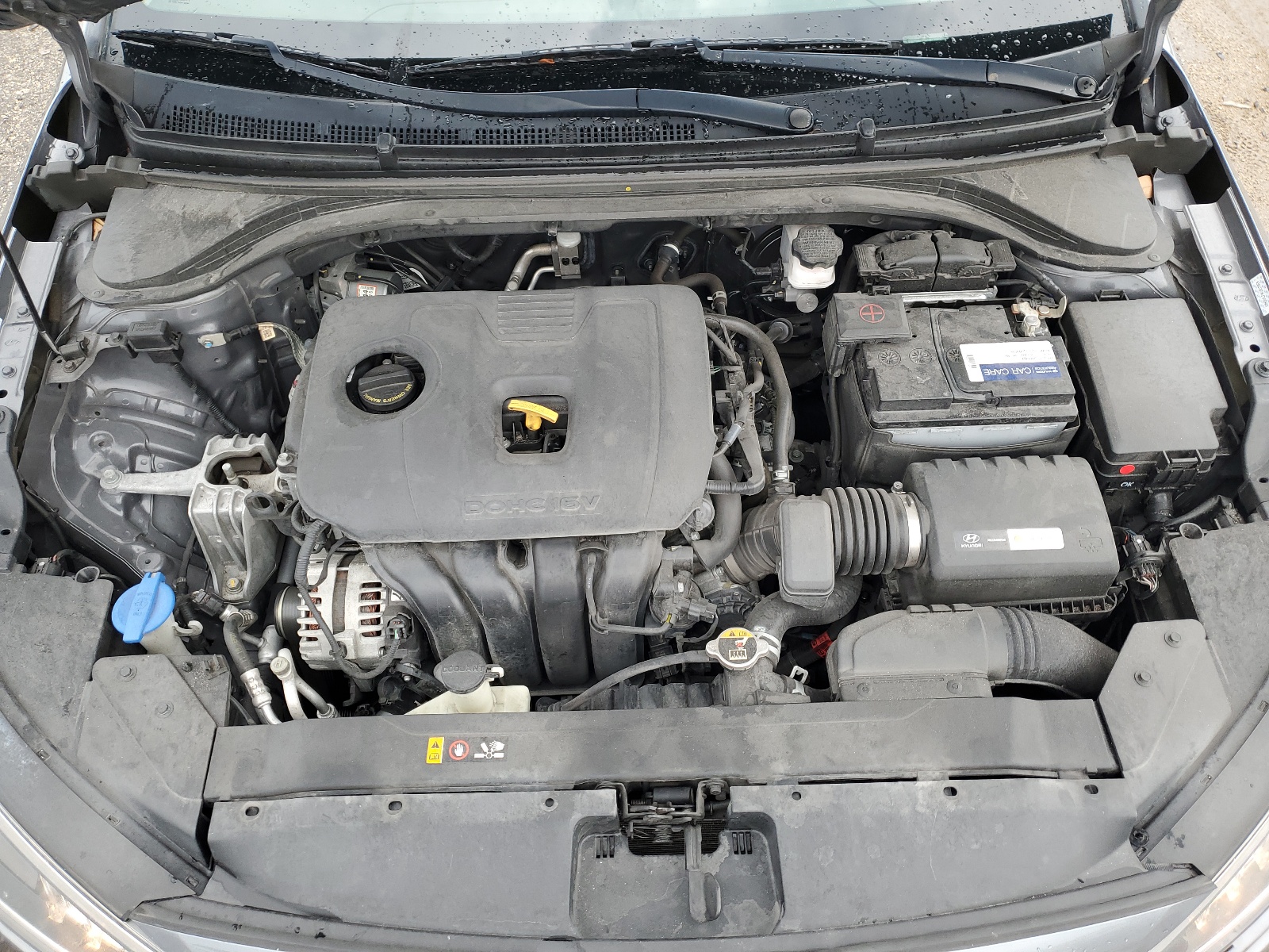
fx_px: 953
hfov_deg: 67.3
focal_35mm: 26
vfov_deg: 53.1
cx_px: 634
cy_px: 476
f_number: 1.5
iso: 50
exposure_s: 1/169
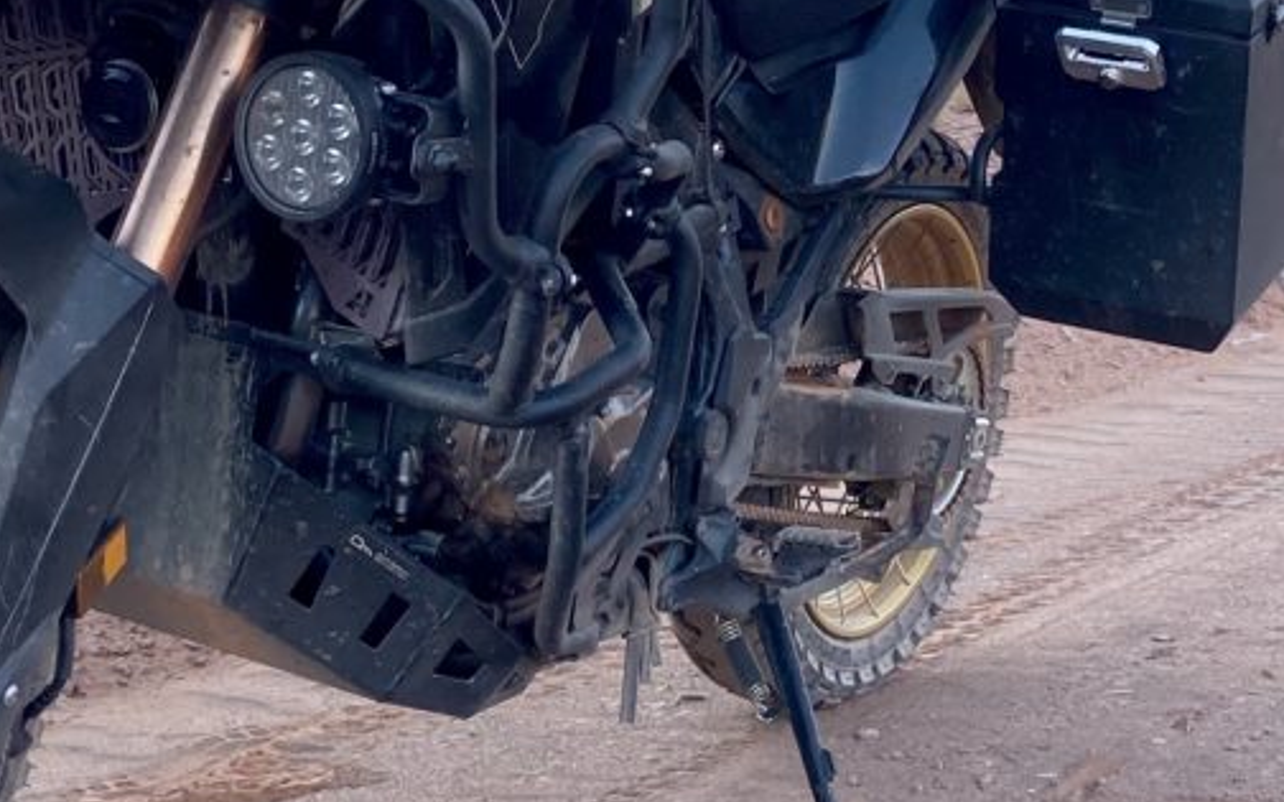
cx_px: 800
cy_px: 178
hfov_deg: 24.6
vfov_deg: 15.5
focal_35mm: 84
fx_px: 2939
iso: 32
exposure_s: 1/762
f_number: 1.8
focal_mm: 4.25
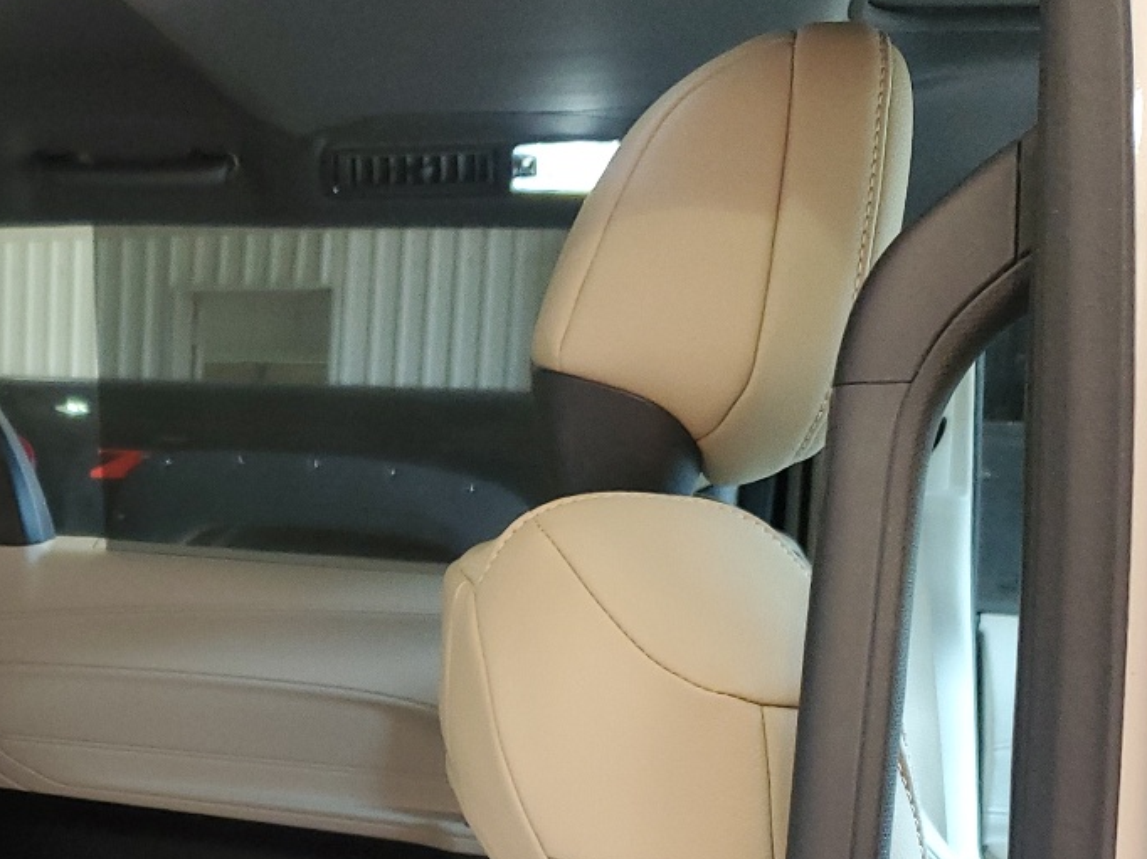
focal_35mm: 61
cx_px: -8
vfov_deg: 22.8
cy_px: 908
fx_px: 2021
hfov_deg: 29.5
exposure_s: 1/60.2
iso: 152
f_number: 1.5
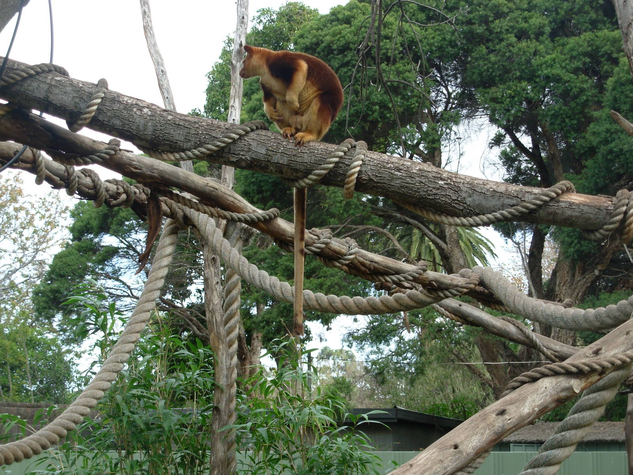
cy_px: 238
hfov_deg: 23.8
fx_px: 1499
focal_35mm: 82
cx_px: 316
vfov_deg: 18.0
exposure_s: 1/102
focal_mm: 13.5
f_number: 3.7
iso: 50
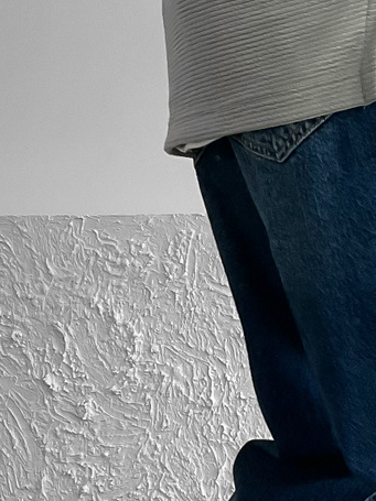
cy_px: 352
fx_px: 1478
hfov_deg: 14.4
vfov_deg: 19.2
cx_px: 333
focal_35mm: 102
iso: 125
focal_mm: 3
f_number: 1.8
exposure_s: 1/60
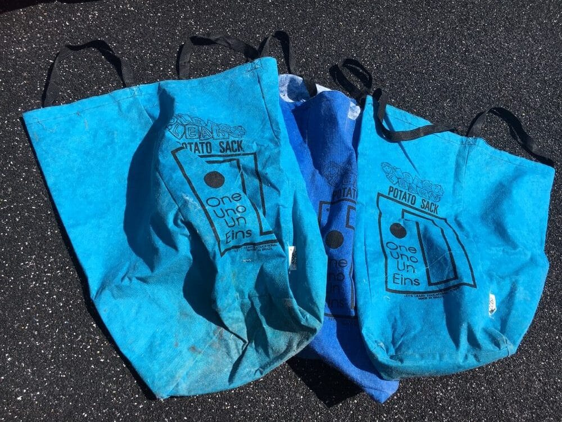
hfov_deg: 61.7
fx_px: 471
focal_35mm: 29
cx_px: 281
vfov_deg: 48.2
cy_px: 211
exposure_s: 1/1709
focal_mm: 4.15
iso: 25
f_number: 2.2
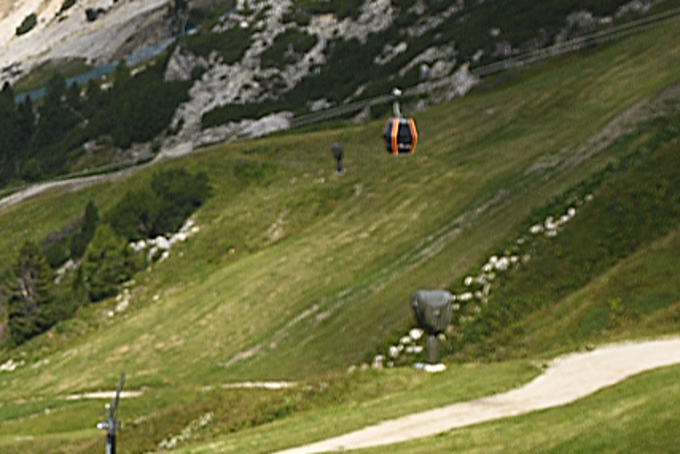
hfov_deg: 16.0
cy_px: 41
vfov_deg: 11.6
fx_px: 2211
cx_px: -334
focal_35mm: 117
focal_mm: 17
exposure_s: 1/640
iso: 100
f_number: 6.3
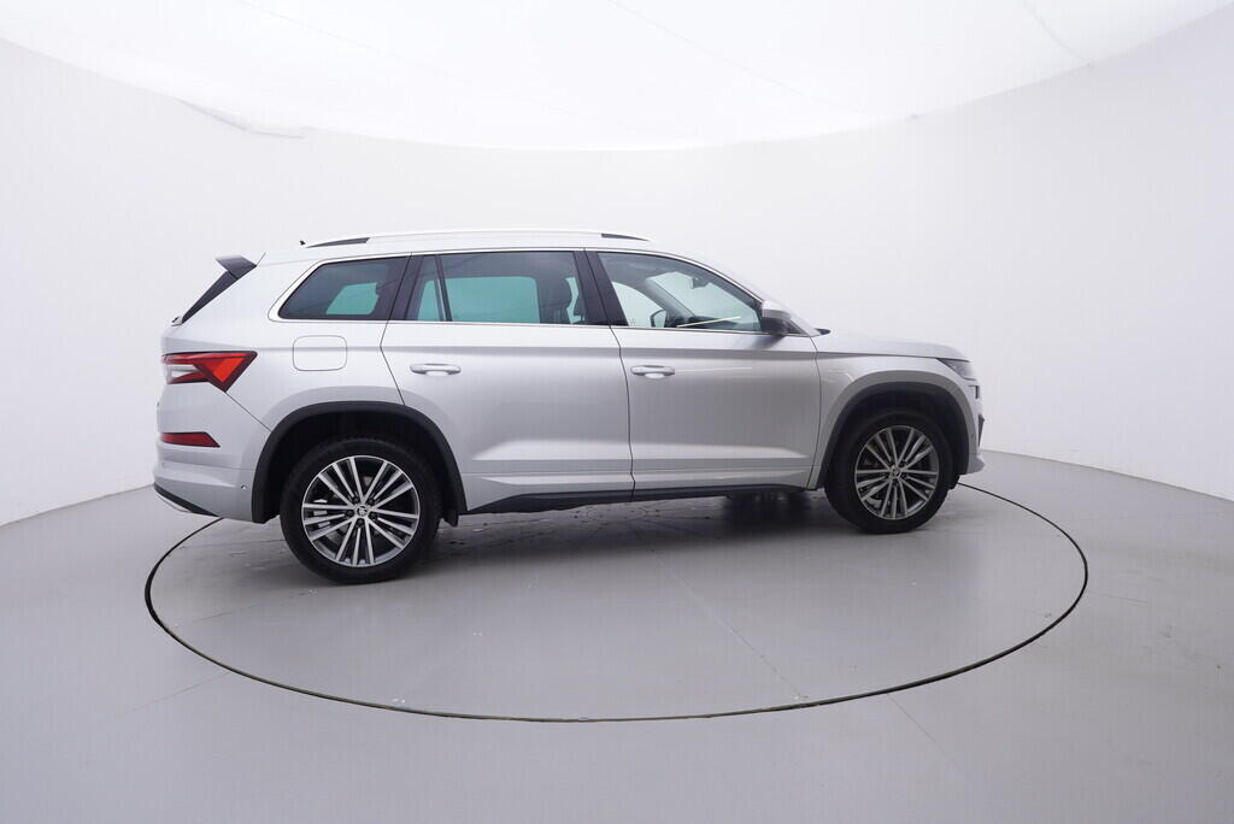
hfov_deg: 77.3
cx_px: 617
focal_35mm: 22
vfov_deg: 56.2
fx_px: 772
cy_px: 412
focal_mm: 15
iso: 200
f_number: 5
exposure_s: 1/80
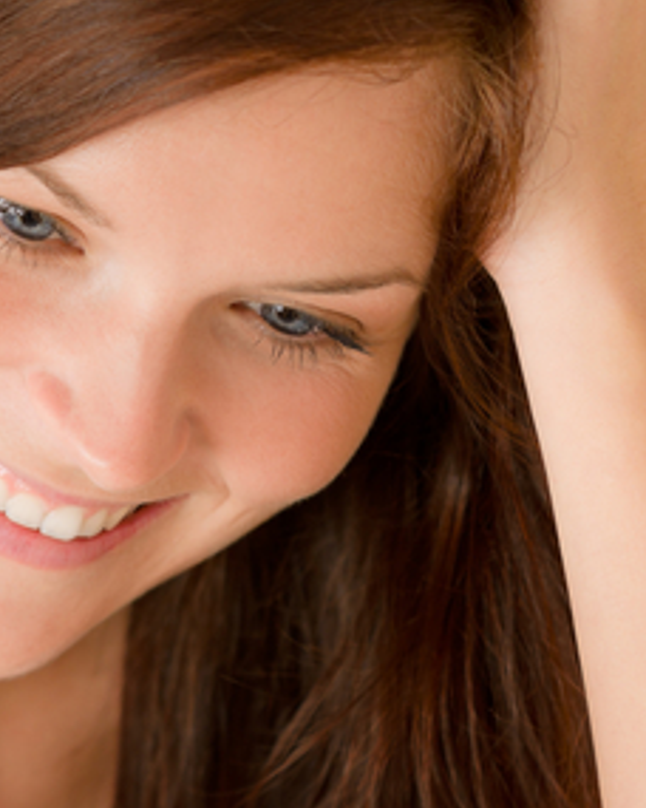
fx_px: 6692
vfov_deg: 6.9
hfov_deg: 5.5
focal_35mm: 280
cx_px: -456
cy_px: 424
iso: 100
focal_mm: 85
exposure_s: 1/200
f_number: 3.2
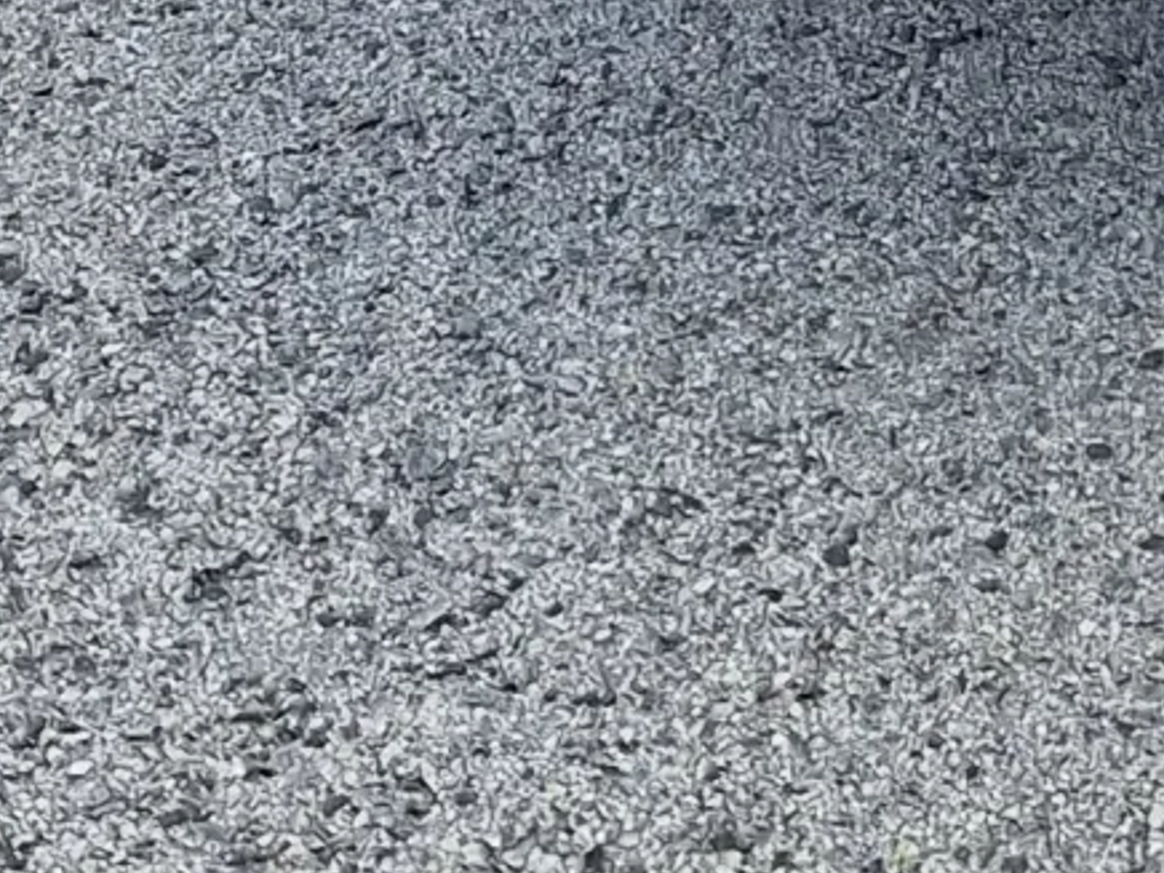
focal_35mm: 135
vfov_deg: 9.3
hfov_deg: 13.4
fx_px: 4540
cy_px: -1527
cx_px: 1986
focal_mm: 5.54
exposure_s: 1/1567
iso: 40
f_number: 1.8
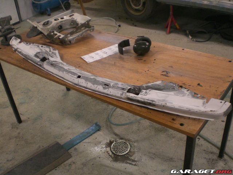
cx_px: 116
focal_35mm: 38
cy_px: 88
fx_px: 256
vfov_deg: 37.7
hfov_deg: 49.0
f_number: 3.1
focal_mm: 6.3
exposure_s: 1/50
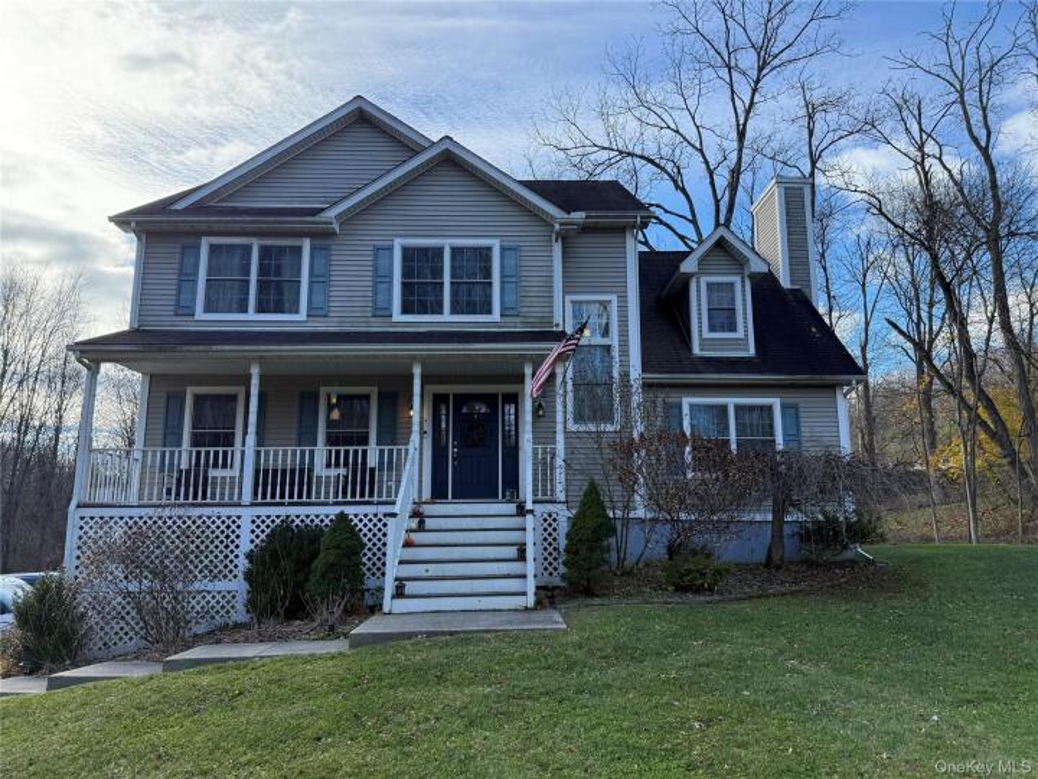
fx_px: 720
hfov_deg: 71.6
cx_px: 519
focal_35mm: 24
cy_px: 390
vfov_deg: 56.8
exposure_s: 1/1653
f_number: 1.78
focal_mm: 6.76
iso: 100
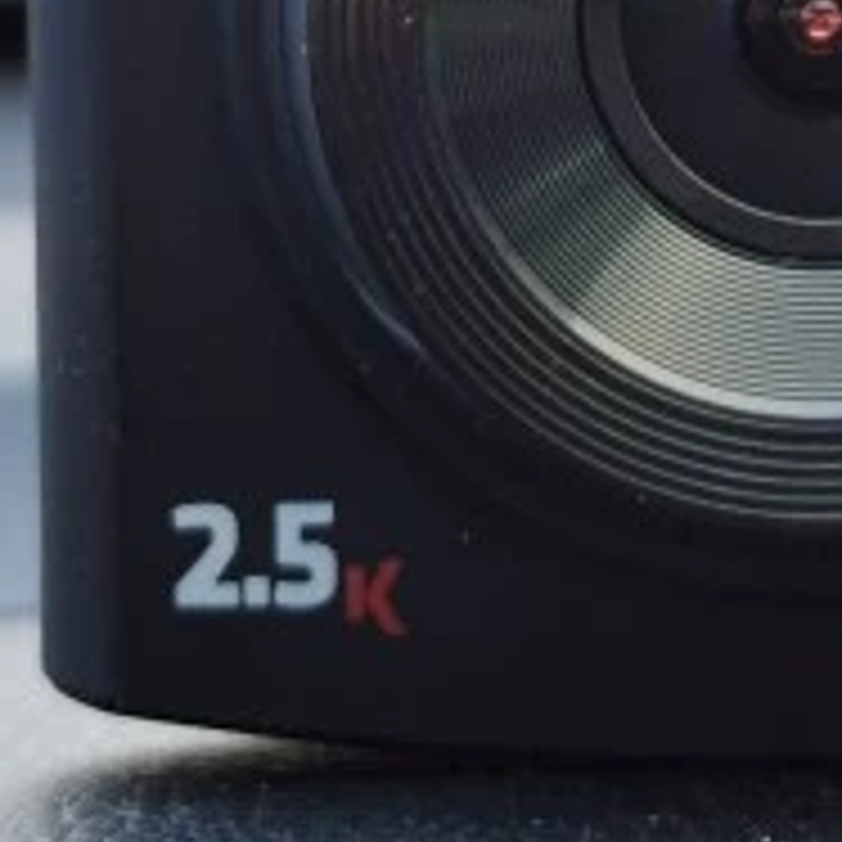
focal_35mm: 208
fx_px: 5724
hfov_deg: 8.4
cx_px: 702
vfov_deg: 8.3
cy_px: -140
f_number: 1.6
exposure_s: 1/120
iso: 50
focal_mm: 5.56
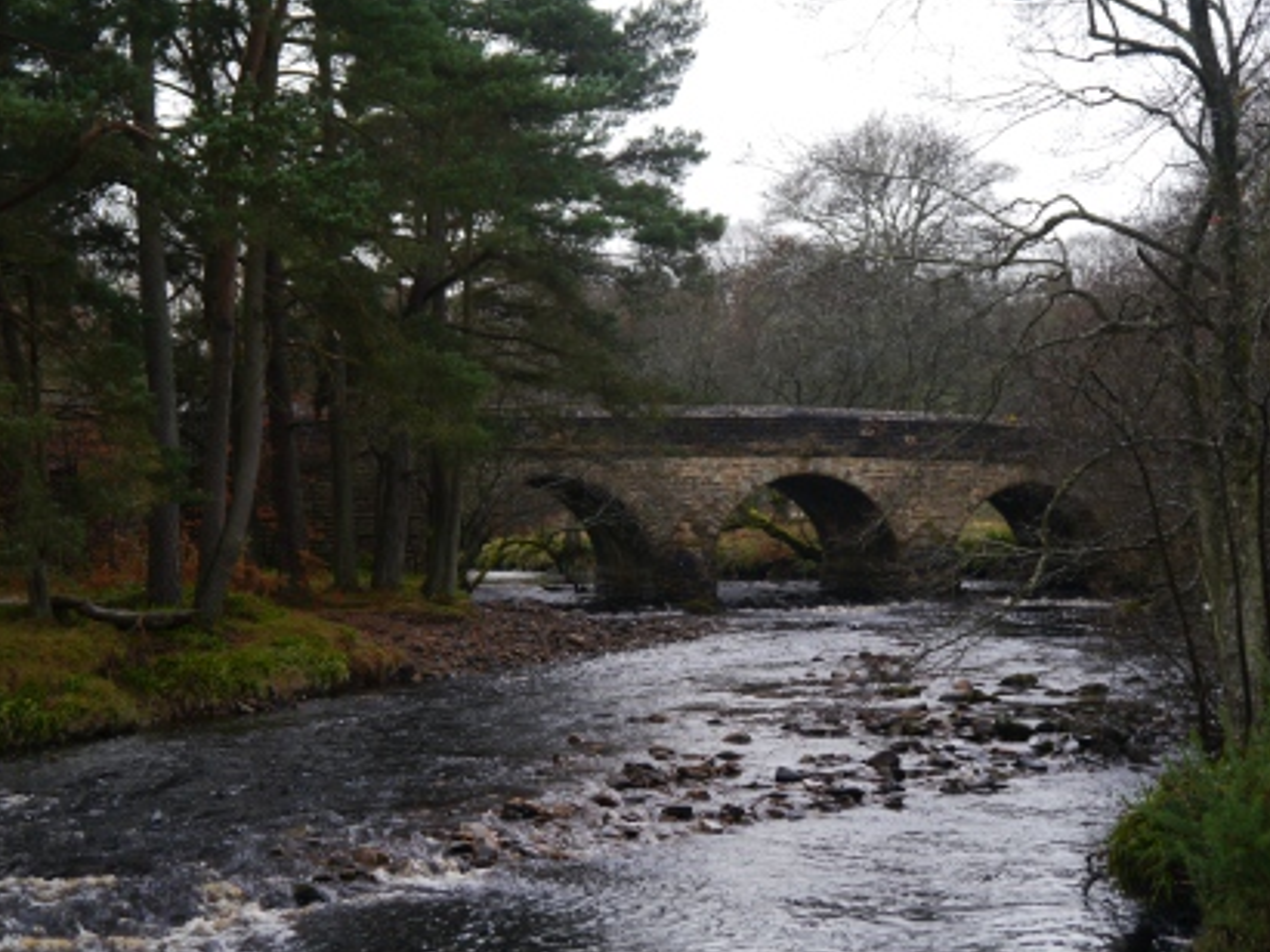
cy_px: 488
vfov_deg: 24.0
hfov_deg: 31.7
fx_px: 2237
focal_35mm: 61
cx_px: 627
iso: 160
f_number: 4.9
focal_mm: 29
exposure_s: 1/80
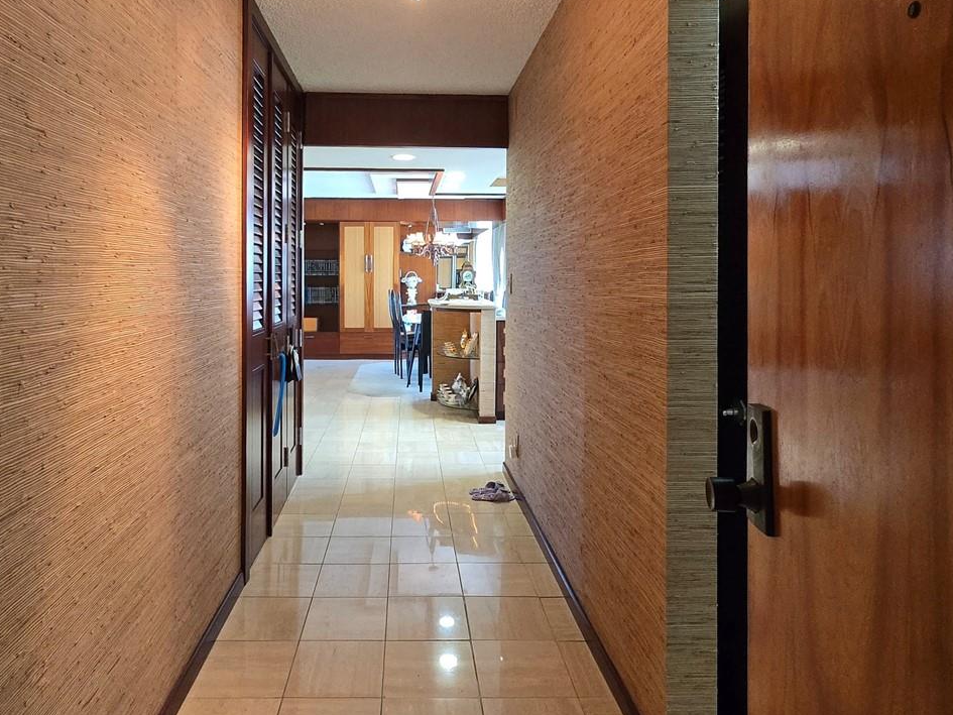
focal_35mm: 22
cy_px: 275
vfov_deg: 60.4
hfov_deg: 76.4
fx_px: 606
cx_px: 460
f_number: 2.2
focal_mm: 1.7
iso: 400
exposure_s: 1/60.2
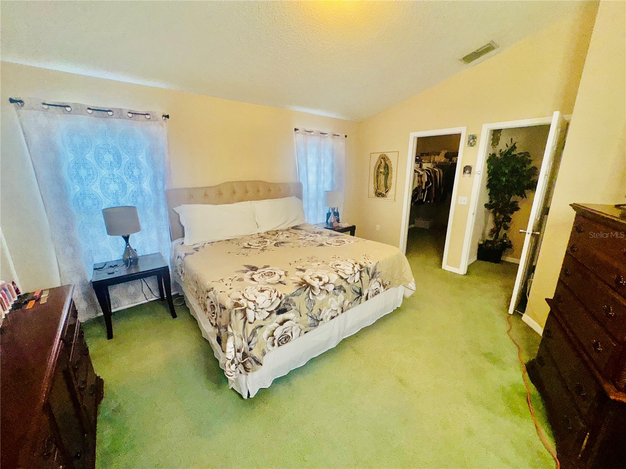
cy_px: 234
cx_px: 313
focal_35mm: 14
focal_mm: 2.22
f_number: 2.2
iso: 80
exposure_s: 1/122
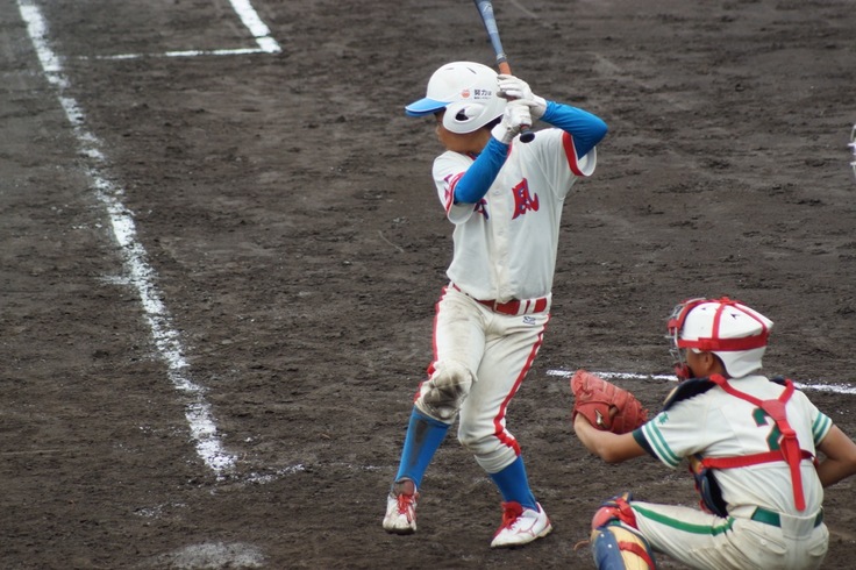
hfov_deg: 6.9
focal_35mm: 300
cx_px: 428
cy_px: 285
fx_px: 7130
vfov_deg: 4.6
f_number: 5.6
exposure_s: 1/320
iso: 320
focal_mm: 200
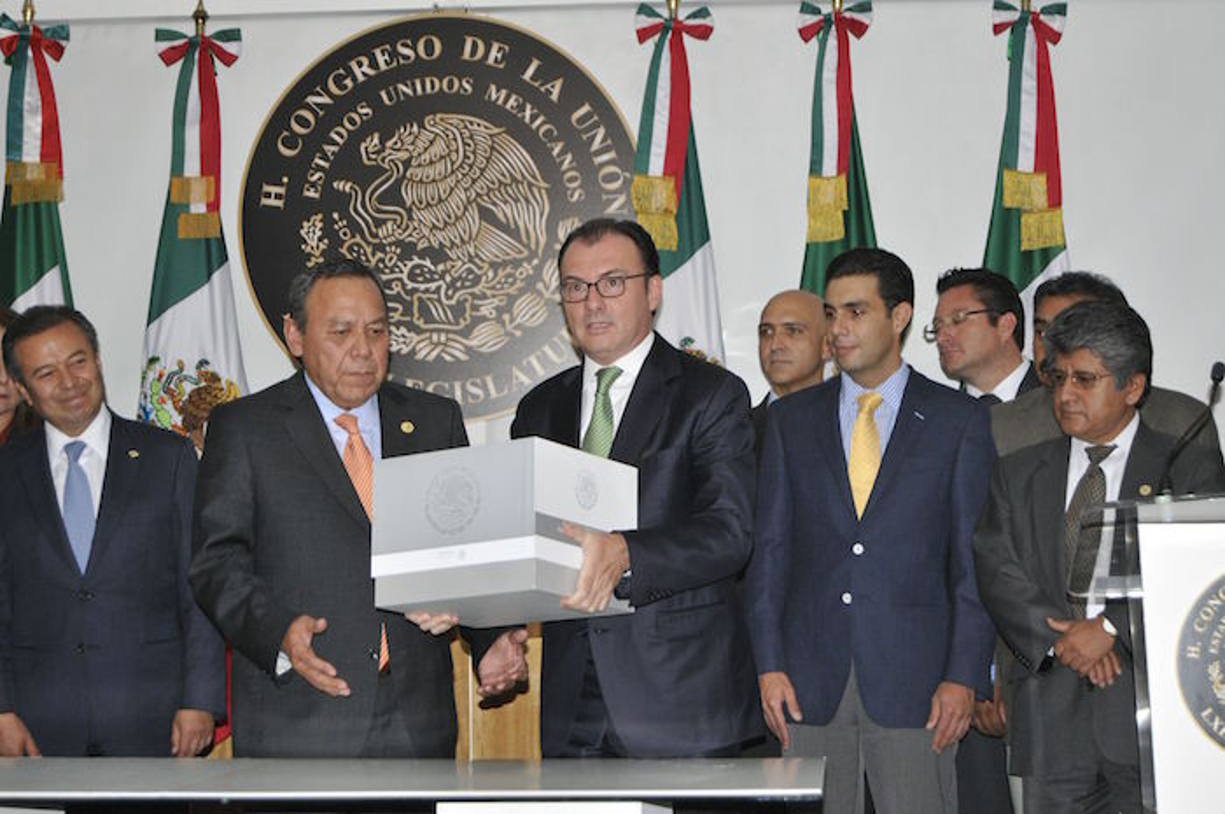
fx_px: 2651
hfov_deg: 26.0
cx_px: 612
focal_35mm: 78
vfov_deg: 17.5
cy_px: 407
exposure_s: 1/200
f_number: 5.6
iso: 1000
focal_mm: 52
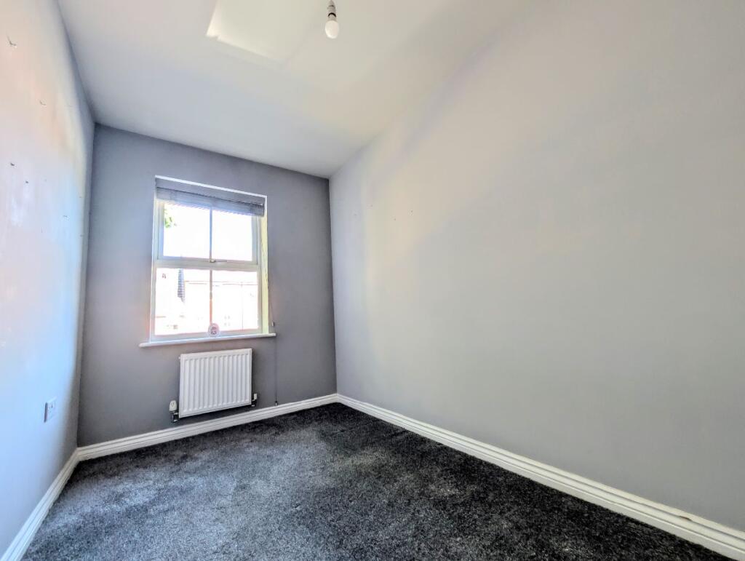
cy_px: 280
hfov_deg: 110.5
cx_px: 372
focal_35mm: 12
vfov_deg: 94.6
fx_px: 259
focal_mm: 2.02
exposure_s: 1/74.5
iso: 62
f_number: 1.7
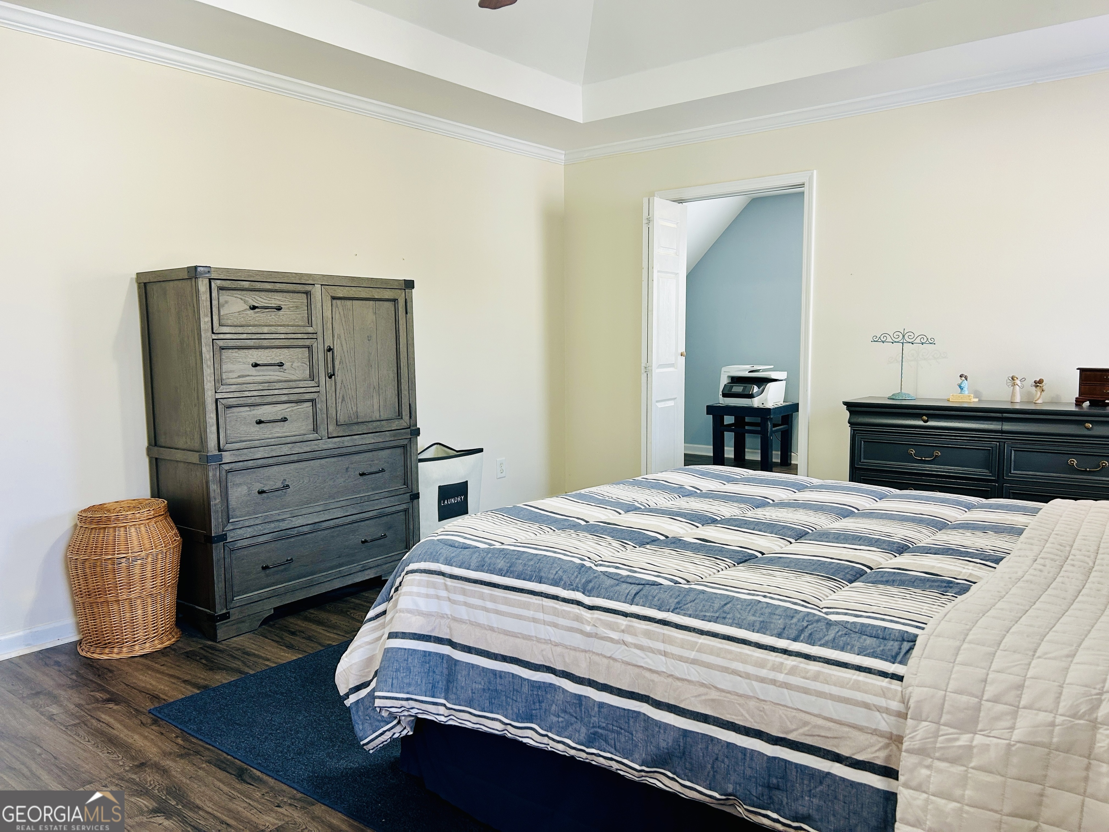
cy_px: 416
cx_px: 554
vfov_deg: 53.1
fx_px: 833
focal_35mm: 26
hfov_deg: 67.3
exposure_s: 1/60
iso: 80
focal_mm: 5.7
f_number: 1.5
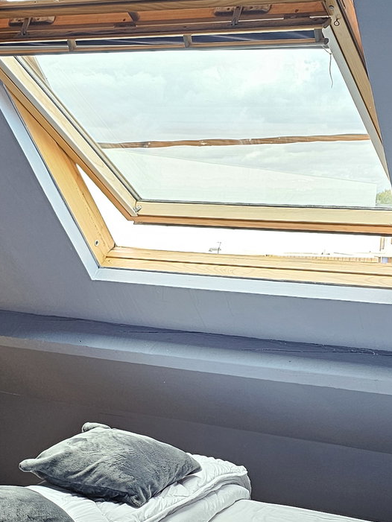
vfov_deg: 27.4
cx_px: 161
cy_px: 385
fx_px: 1057
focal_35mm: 70
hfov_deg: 21.0
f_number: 1.7
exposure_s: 1/180
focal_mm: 6.3
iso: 125
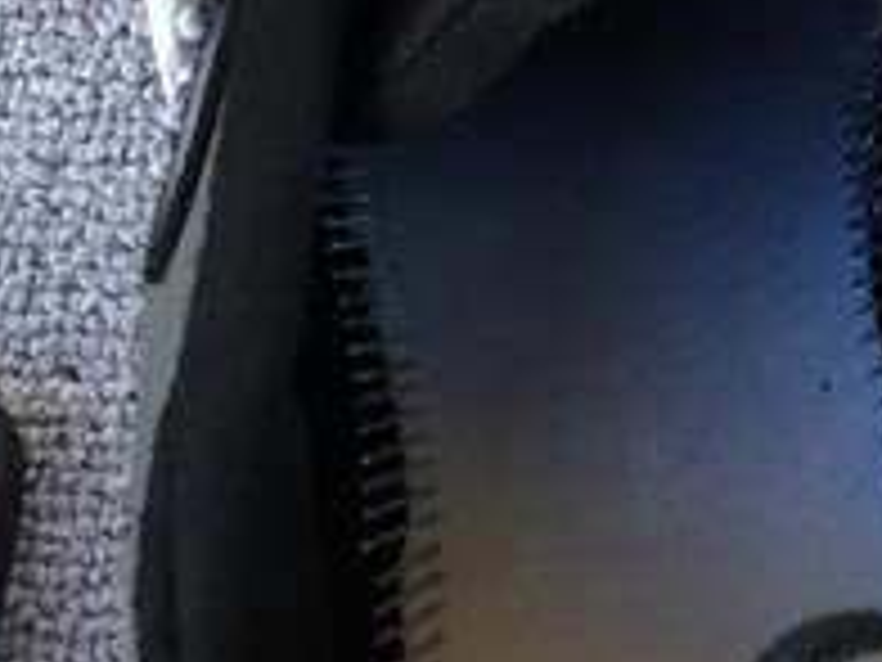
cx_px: 1314
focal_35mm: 142
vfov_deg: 10.4
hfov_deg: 13.2
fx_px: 3618
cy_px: 254
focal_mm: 3.3
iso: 25
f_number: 2.4
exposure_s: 1/50
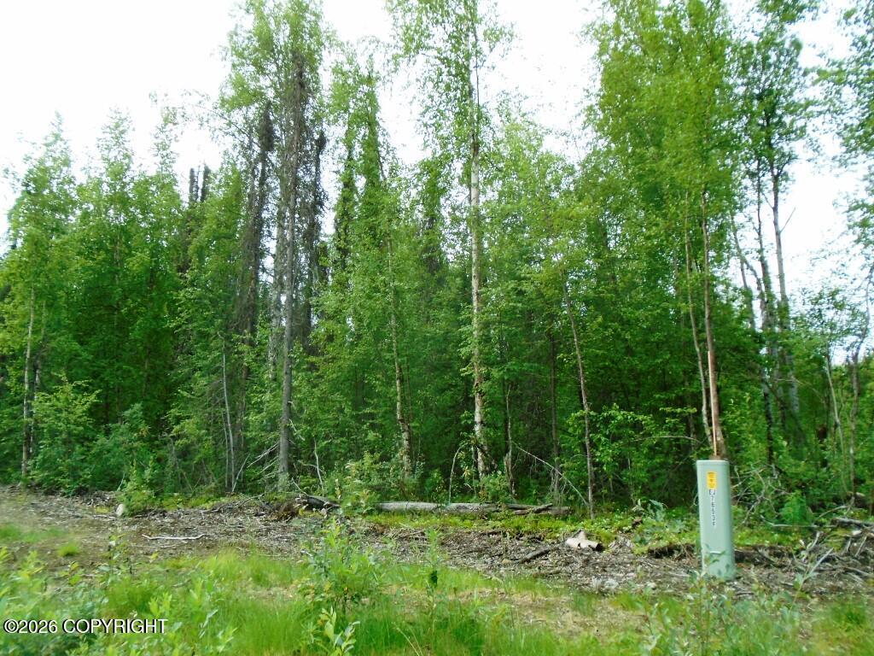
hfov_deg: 67.3
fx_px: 656
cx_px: 437
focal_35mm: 26
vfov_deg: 53.1
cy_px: 328
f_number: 3.2
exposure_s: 1/250
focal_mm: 4.6
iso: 100
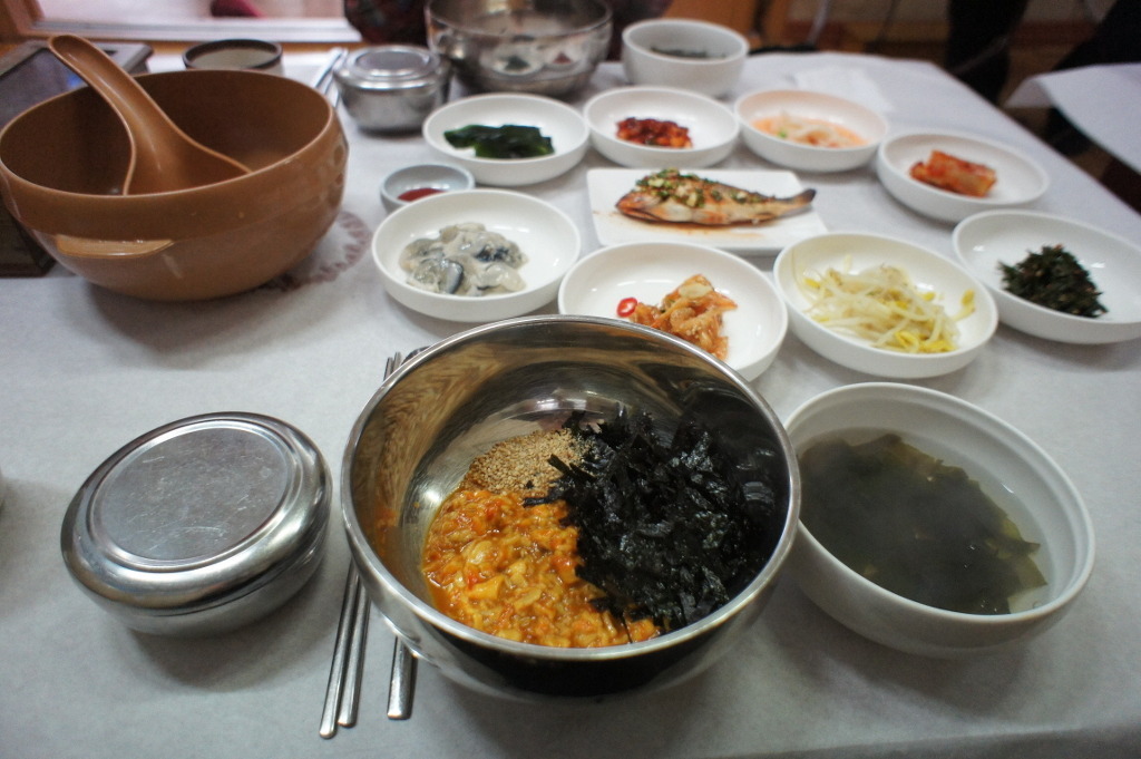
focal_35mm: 24
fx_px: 760
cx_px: 570
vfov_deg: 53.1
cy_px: 380
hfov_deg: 73.8
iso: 1600
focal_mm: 16
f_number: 2.8
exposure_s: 1/200
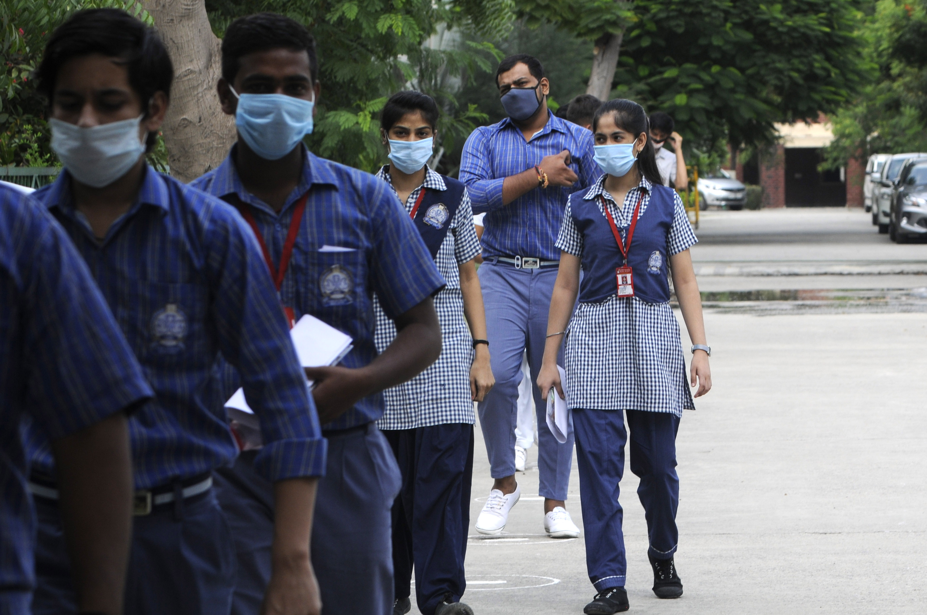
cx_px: 464
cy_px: 308
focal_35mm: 135
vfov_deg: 10.1
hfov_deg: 15.2
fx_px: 3472
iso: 200
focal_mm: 90
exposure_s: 1/400
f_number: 7.1
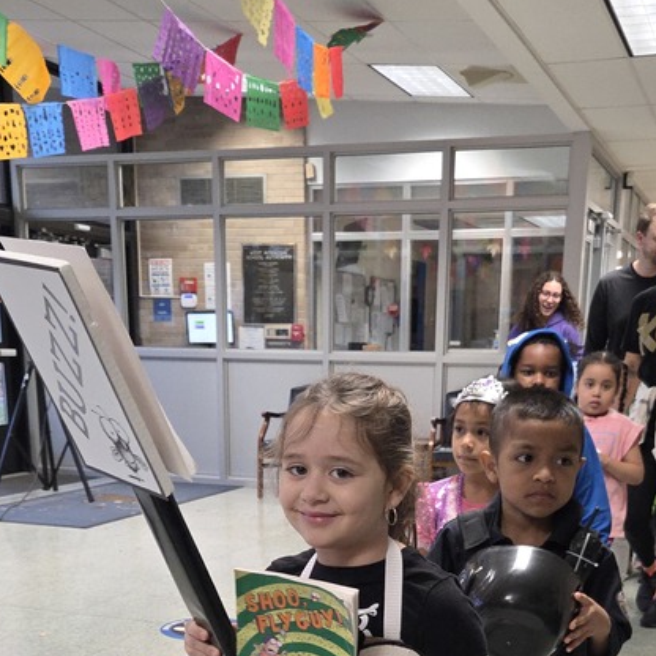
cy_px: 656
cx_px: 367
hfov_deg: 34.0
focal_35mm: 50
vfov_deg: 31.5
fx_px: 1072
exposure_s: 1/120
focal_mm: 5.4
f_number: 1.8
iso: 320
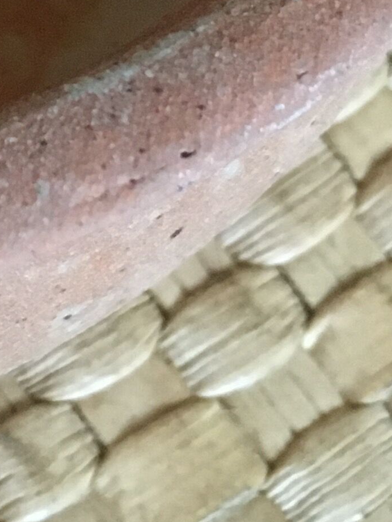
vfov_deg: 15.1
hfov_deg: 10.5
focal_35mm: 127
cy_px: -53
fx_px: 1917
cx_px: -456
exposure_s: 1/25
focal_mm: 4.15
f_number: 2.2
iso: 200
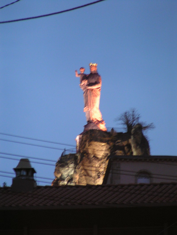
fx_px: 2318
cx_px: 88
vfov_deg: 5.8
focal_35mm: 340
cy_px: 118
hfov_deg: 4.4
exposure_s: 1/8
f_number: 3.5
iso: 200
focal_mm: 52
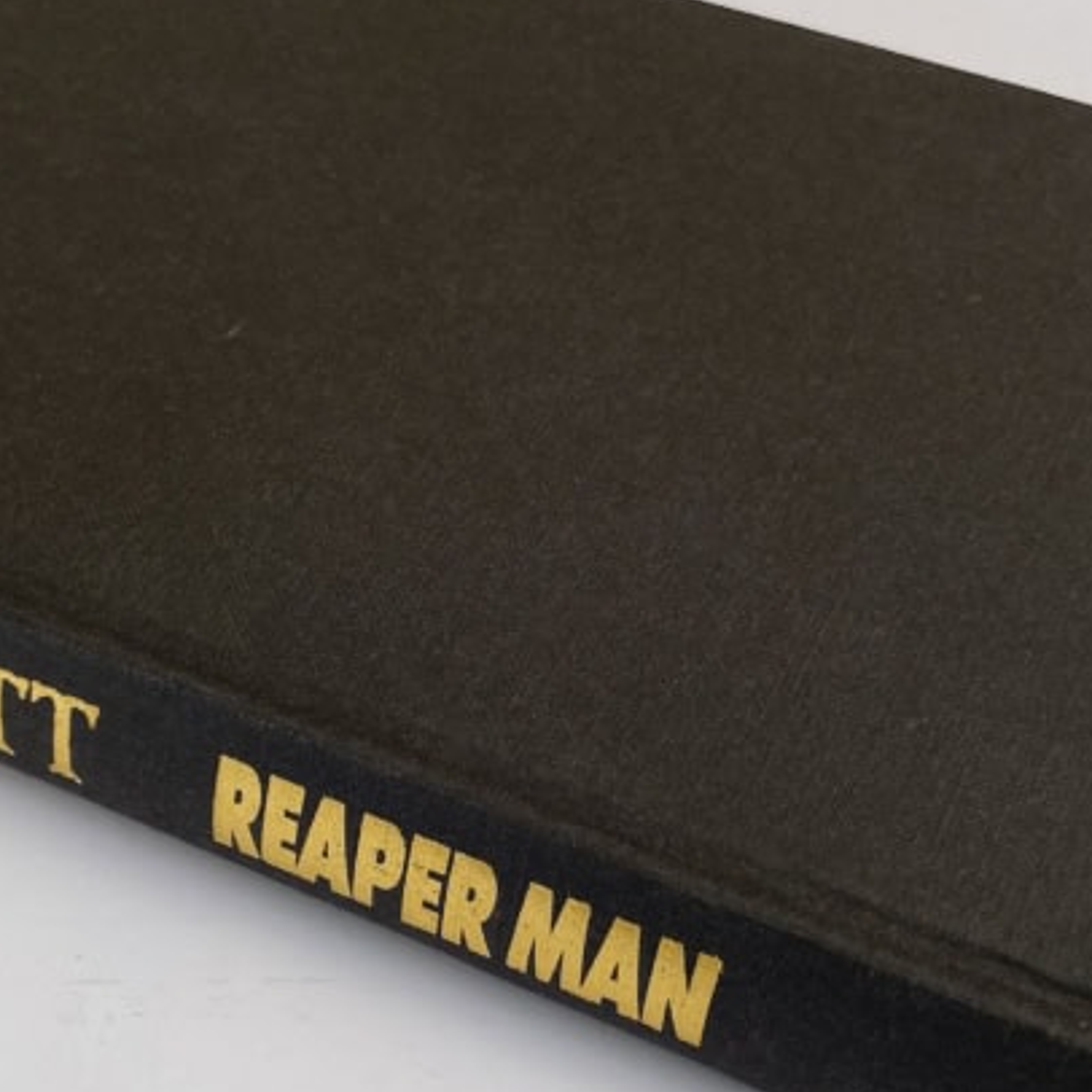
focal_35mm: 58
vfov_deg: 29.4
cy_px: 697
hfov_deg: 29.5
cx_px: 444
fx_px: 2070
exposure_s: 1/332
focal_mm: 4.2
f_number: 1.6
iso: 32
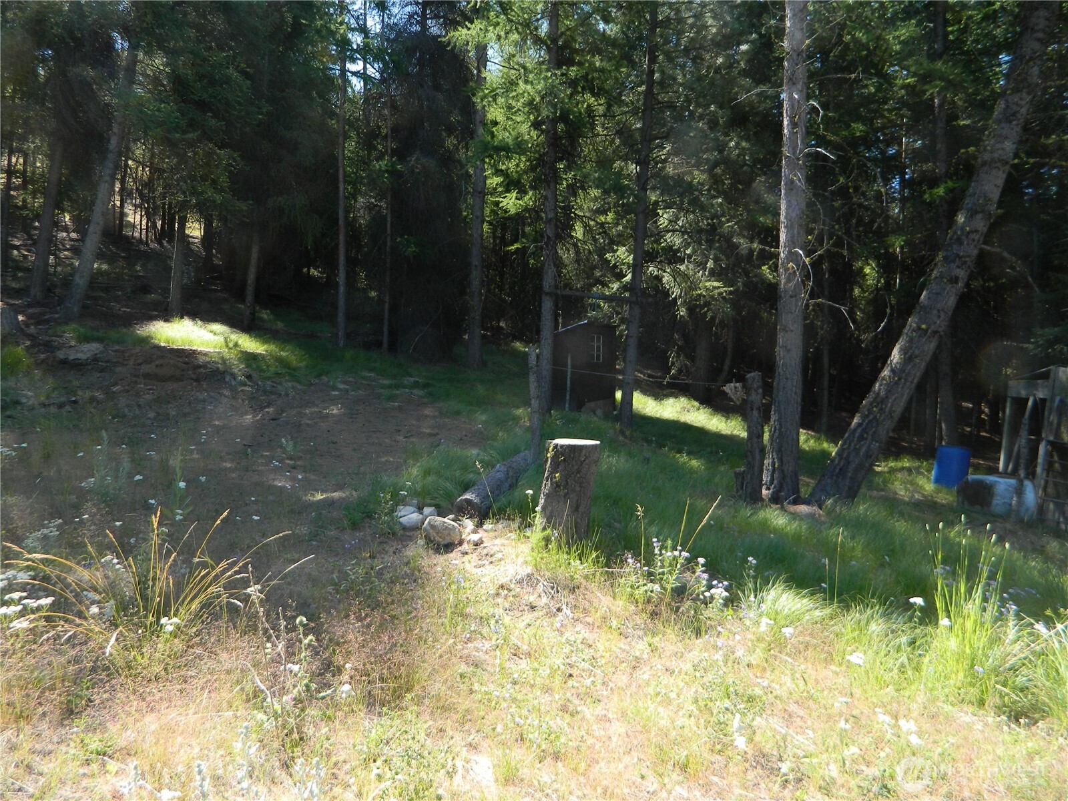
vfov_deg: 54.9
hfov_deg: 69.4
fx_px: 771
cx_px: 534
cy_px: 400
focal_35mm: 25
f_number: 3.1
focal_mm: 4.5
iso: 80
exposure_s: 1/250
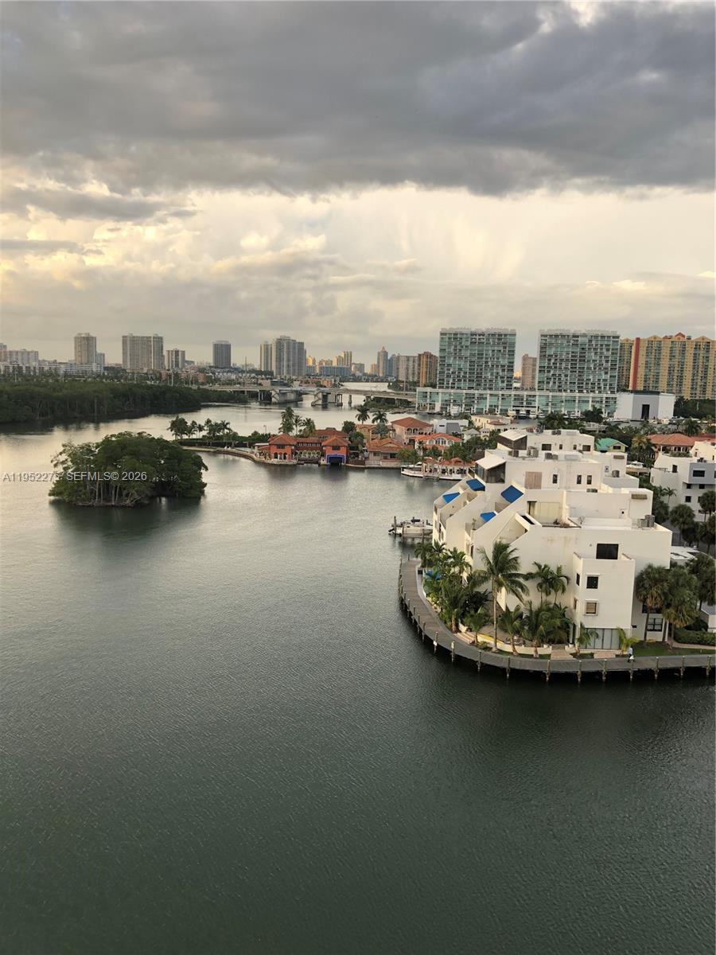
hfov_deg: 49.7
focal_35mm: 28
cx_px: 358
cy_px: 478
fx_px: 772
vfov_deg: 63.4
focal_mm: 4
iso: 20
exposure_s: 1/151
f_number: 1.8
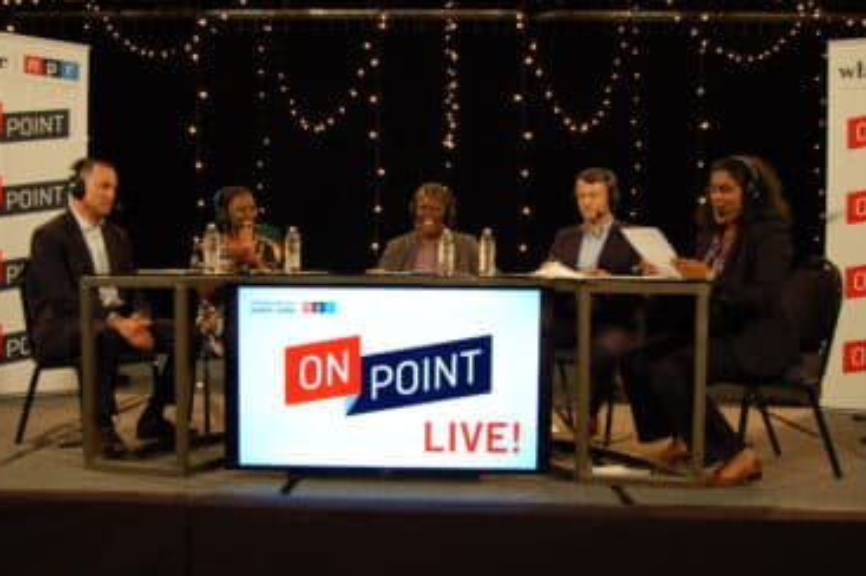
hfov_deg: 53.1
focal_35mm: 36
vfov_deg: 36.8
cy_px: 274
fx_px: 865
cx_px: 404
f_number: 3.8
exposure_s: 1/30
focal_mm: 22
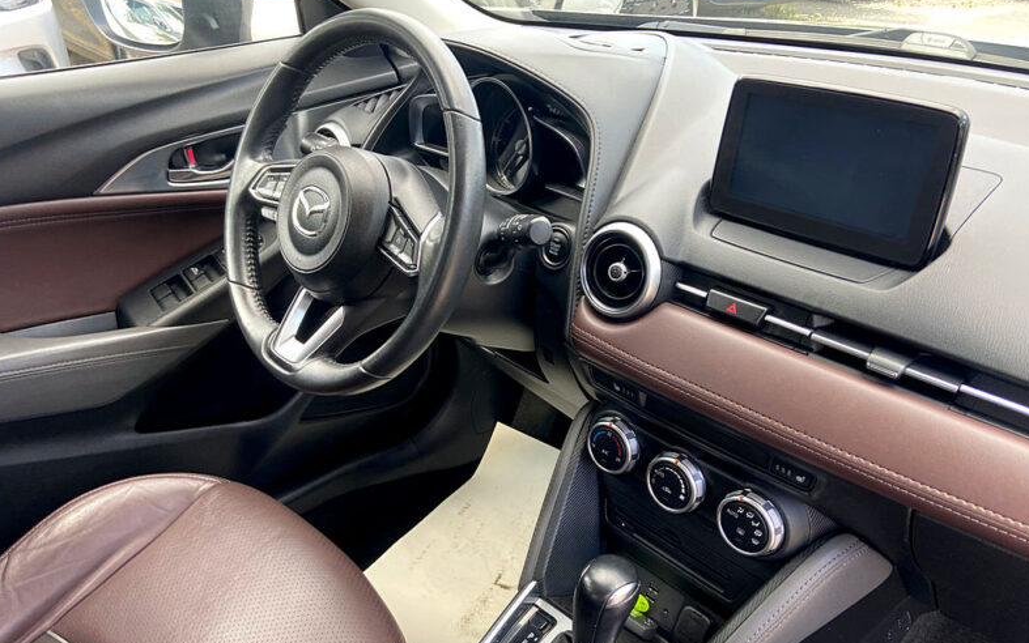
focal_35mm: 28
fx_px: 785
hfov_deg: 66.5
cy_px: 354
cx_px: 513
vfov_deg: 44.5
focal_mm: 4.25
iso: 64
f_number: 1.8
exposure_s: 1/122
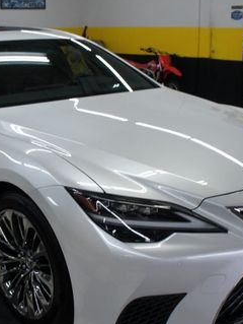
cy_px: 171
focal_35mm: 52
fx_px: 486
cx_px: 88
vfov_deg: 36.8
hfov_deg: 28.0
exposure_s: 1/50
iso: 200
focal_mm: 18
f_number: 4.5
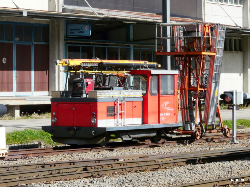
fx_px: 1018
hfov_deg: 14.0
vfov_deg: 10.5
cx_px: 125
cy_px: 94
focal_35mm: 141
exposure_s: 1/500
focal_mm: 23.1
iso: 100
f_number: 5.6
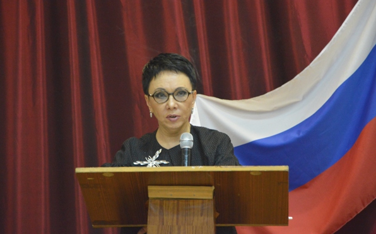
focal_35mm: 162
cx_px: 187
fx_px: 1654
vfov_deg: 8.1
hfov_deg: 13.0
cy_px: 111
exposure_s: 1/15
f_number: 5.6
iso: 3200
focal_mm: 105
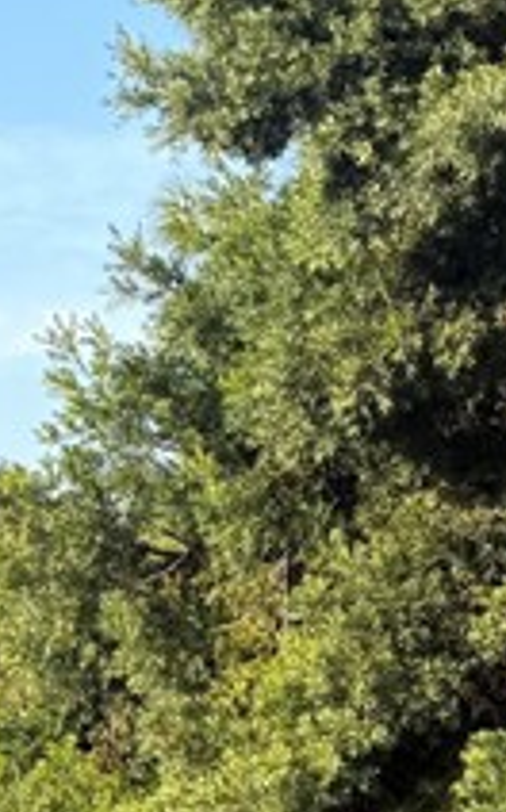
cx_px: -172
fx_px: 2721
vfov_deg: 16.9
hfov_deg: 10.4
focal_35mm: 123
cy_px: 632
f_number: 1.78
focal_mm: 6.76
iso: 80
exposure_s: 1/1292
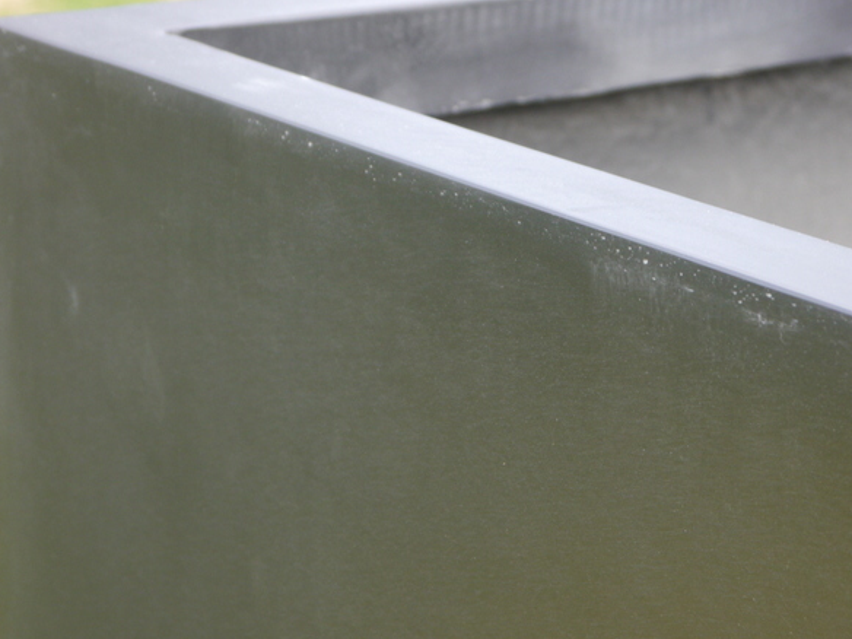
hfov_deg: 17.1
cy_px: 366
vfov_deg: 12.9
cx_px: 445
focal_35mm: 115
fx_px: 2830
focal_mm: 42
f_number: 5.6
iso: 400
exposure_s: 1/80
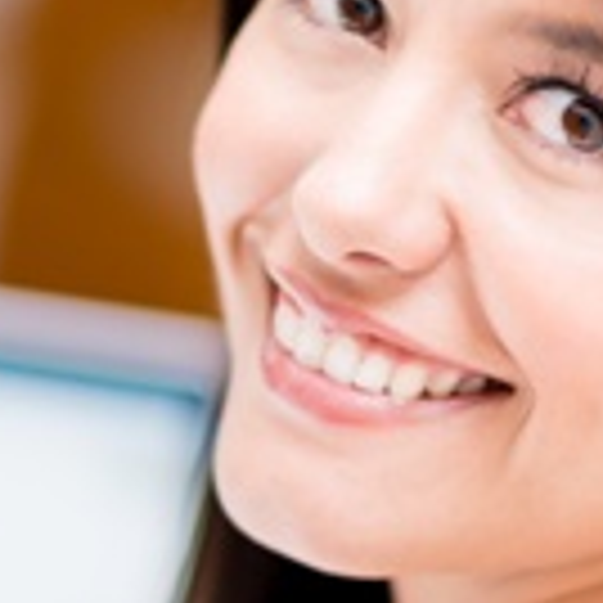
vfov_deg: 5.1
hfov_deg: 5.1
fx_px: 6780
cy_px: 398
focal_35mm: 344
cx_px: -68
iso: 100
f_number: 1.4
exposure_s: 1/125
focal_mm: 85
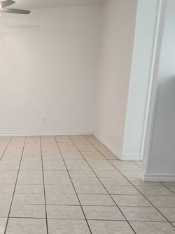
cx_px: 10
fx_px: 310
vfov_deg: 39.8
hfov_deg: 29.8
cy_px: 183
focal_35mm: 46
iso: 320
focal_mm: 6.4
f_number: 1.8
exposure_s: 1/60
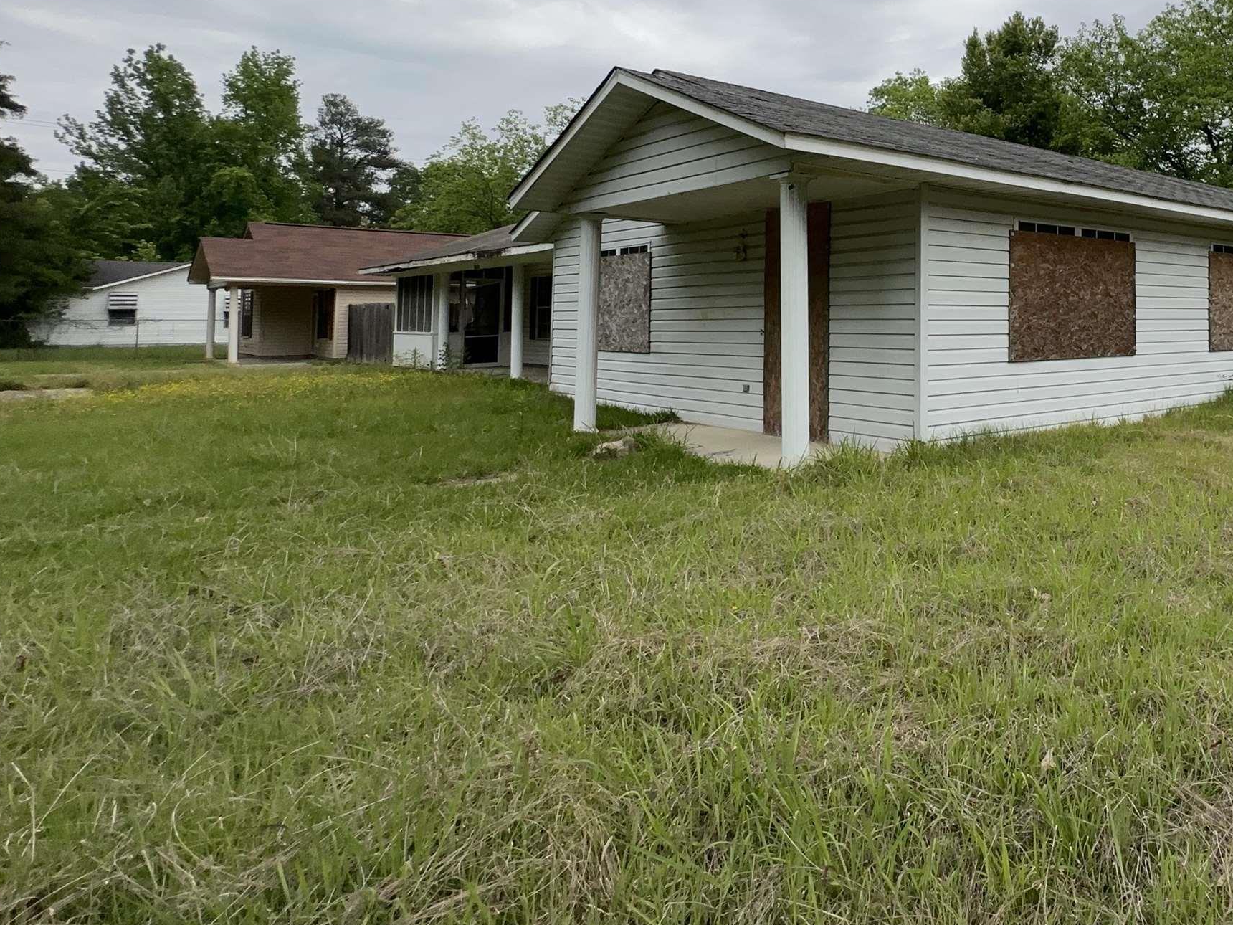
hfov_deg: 60.3
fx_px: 890
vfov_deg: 53.1
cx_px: 1080
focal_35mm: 25
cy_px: 265
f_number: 2.2
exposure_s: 1/2257
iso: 40
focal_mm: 2.22
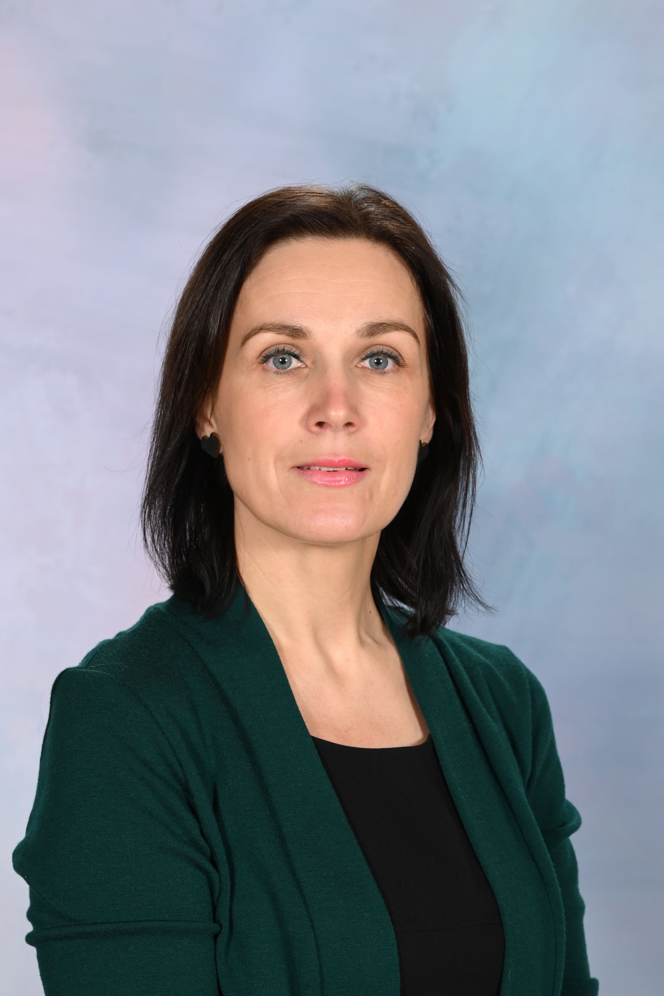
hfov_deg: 11.4
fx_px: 3320
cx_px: 332
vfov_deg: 17.1
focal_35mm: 120
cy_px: 498
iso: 200
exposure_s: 1/160
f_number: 8
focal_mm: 80
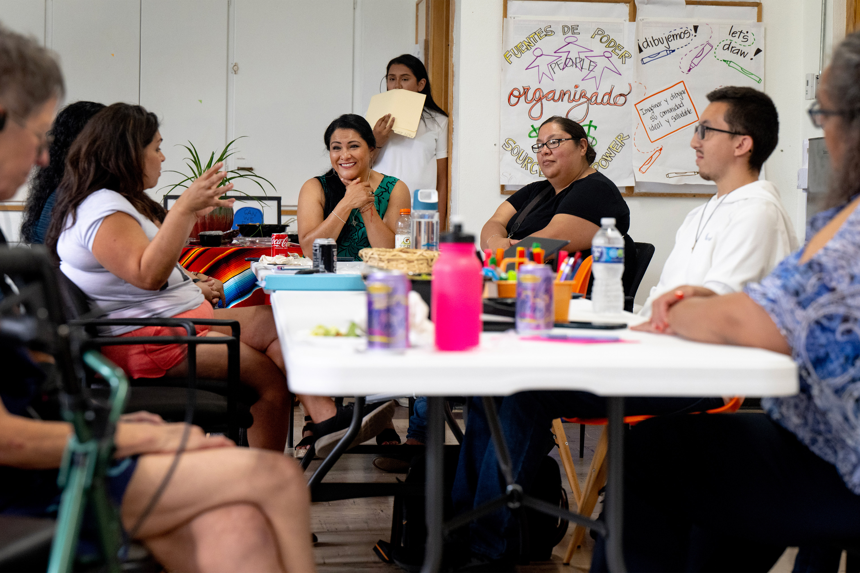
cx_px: 430
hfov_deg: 28.8
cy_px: 286
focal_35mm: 70
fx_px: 1672
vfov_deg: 19.5
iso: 2000
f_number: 4.5
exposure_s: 1/160
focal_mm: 70
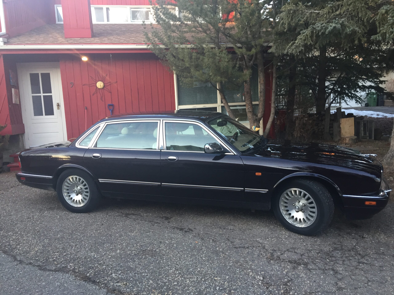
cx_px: 197
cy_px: 148
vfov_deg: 48.2
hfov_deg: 61.7
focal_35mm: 29
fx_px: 330
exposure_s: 1/30
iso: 64
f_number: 2.2
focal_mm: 4.15
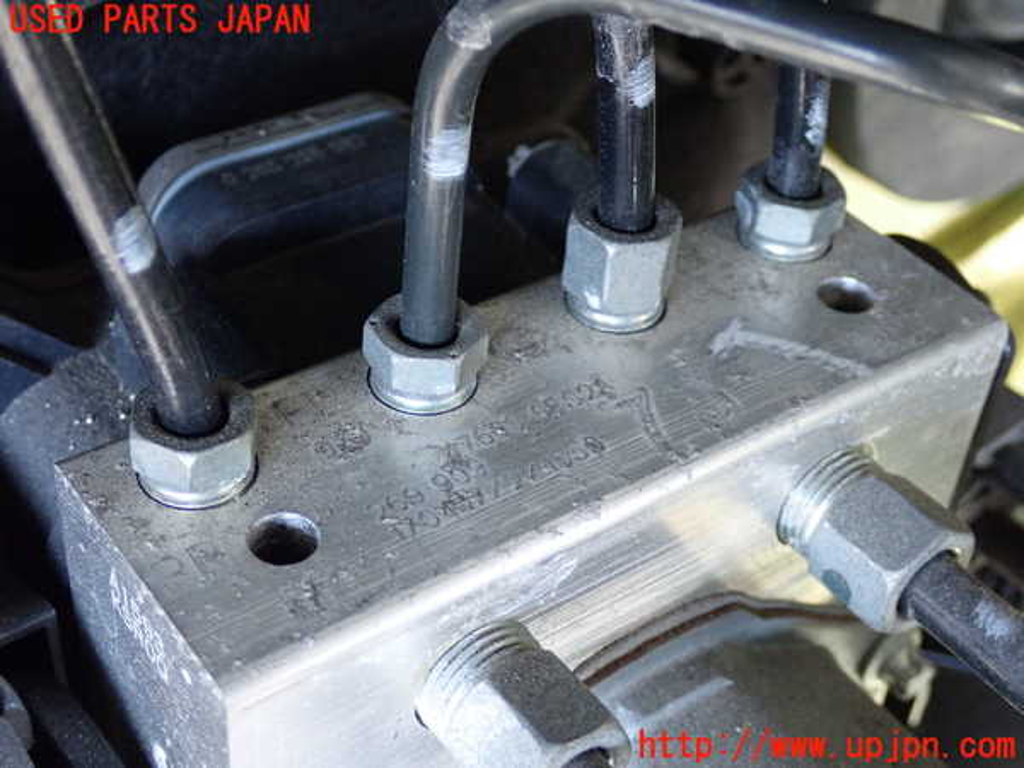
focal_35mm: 54
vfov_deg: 27.0
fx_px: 1597
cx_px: 512
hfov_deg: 35.5
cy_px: 384
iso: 1000
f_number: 3.3
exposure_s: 1/125
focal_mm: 9.65
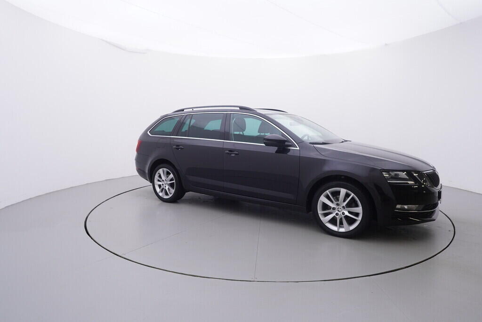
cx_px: 241
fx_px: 301
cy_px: 161
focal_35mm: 22
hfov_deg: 77.3
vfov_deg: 56.2
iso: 200
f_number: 5
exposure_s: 1/80
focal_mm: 15
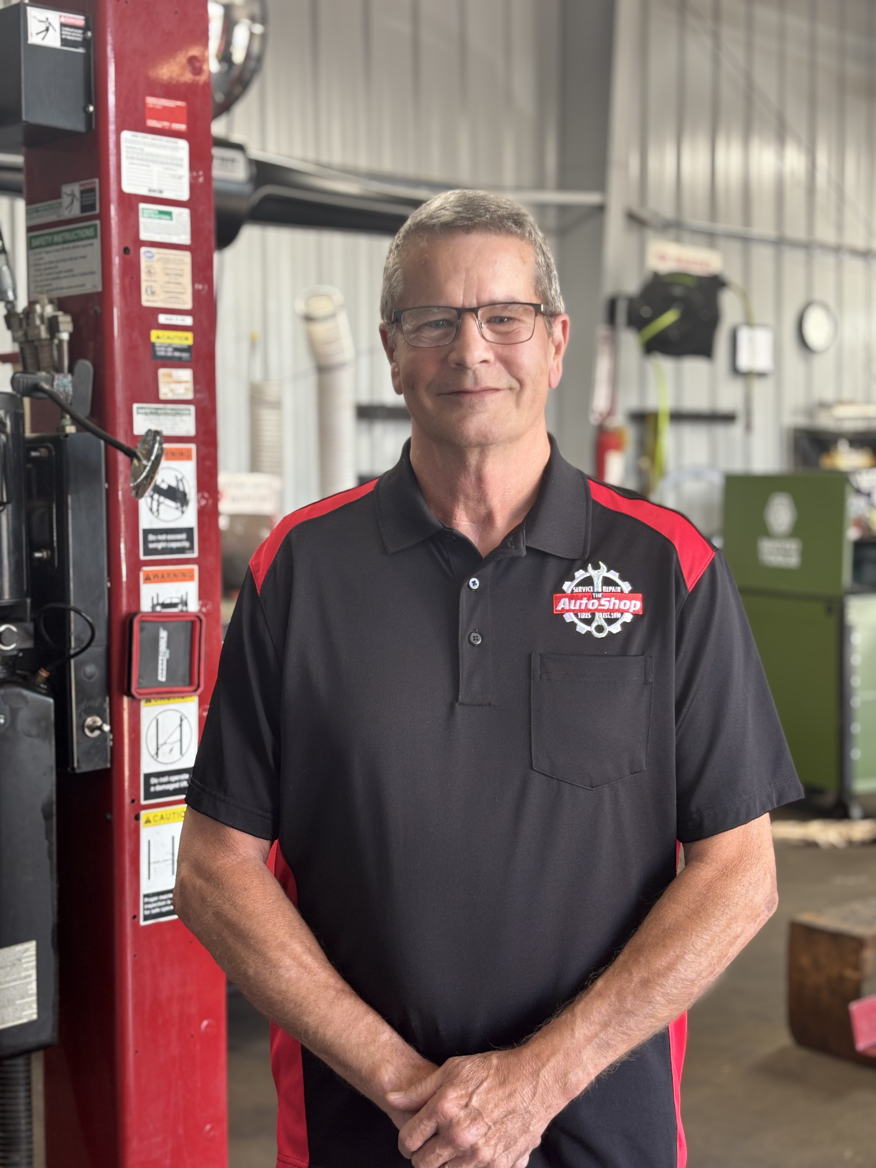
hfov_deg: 28.0
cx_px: 438
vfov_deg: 36.8
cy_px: 584
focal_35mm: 52
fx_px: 1755
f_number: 1.6
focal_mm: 5.96
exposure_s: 1/120
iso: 50
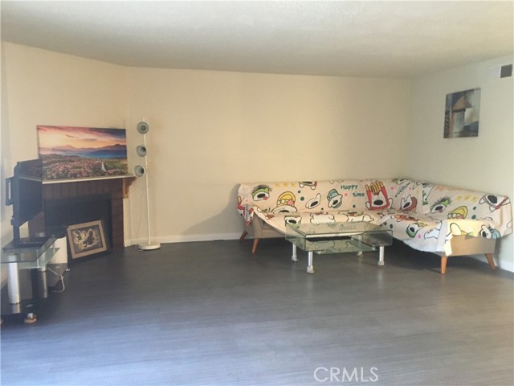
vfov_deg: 48.2
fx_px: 431
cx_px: 257
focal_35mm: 29
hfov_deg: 61.7
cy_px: 193
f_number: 2.2
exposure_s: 1/15
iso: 250
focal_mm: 4.15
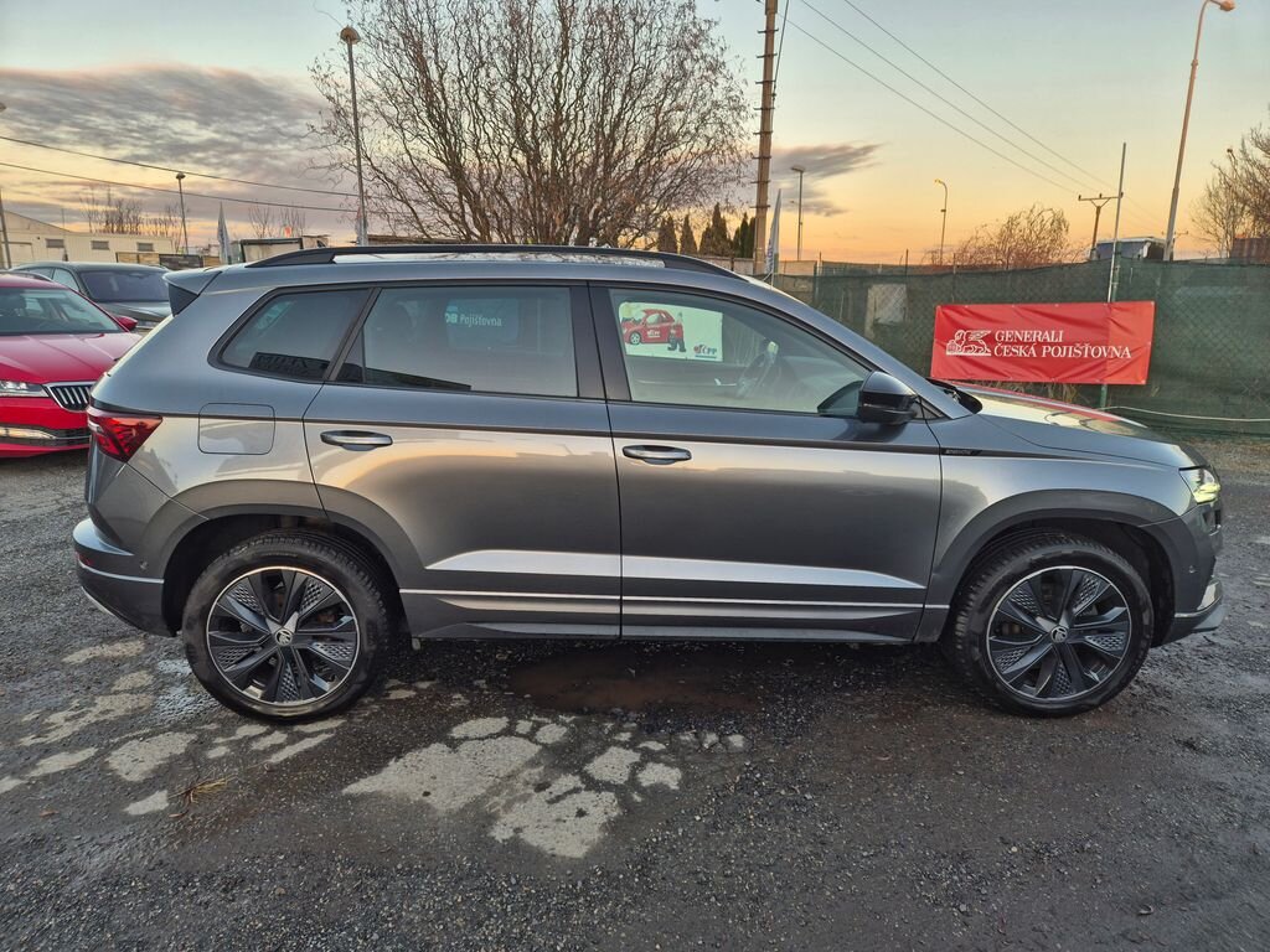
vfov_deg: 58.9
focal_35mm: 23
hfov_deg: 73.9
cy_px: 476
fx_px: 844
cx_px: 635
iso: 40
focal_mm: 5.4
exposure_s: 1/180
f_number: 1.8
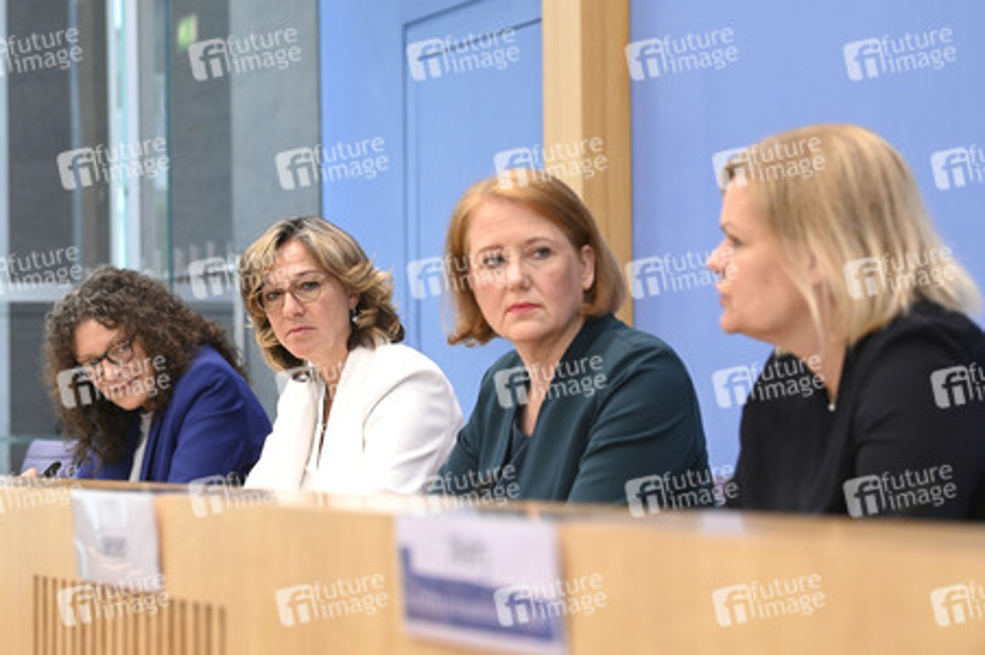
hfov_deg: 20.4
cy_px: 328
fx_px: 2734
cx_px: 492
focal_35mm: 100
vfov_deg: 13.7
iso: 3200
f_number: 5
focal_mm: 100
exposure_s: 1/500
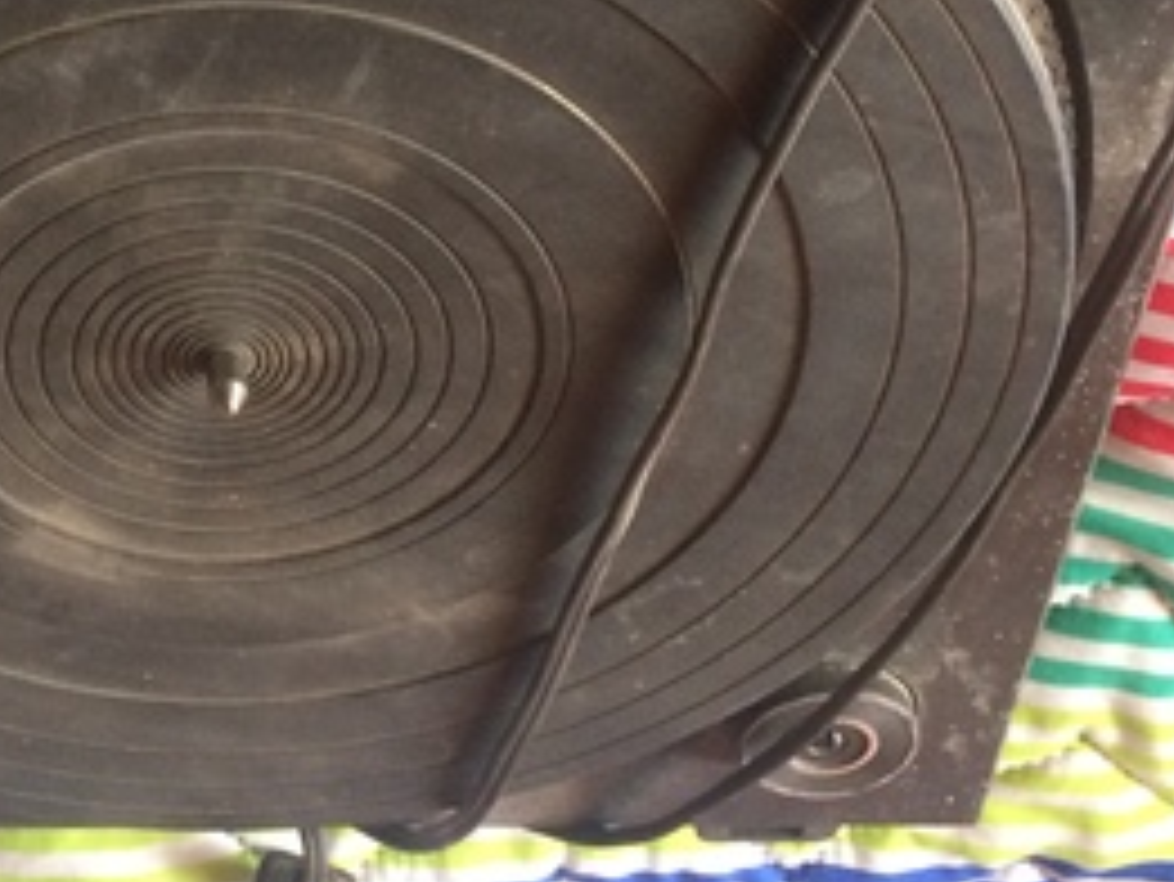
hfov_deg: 26.1
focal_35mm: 71
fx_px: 2409
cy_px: 40
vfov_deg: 20.2
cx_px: 22
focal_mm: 4.15
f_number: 2.2
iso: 200
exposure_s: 1/30
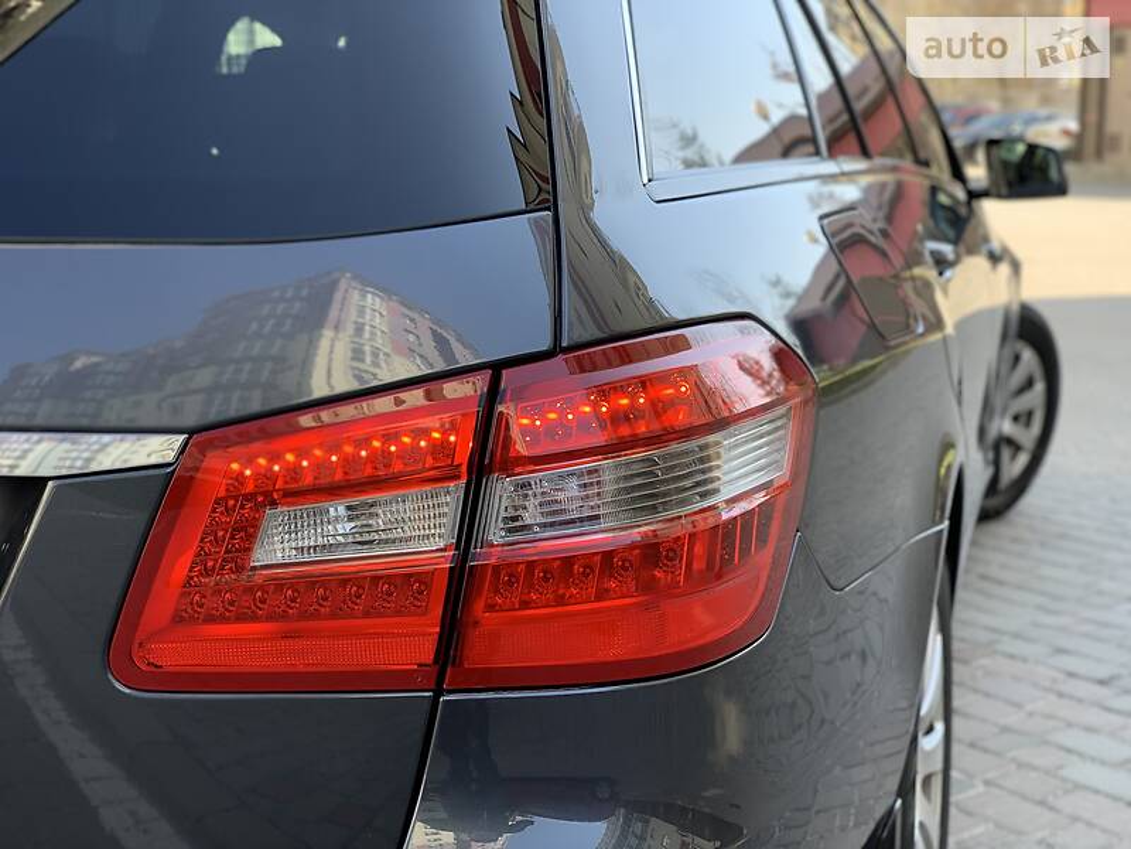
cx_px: 566
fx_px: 1699
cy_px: 424
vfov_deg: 28.0
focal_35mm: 52
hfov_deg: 36.8
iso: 20
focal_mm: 6
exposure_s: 1/122
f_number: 2.4
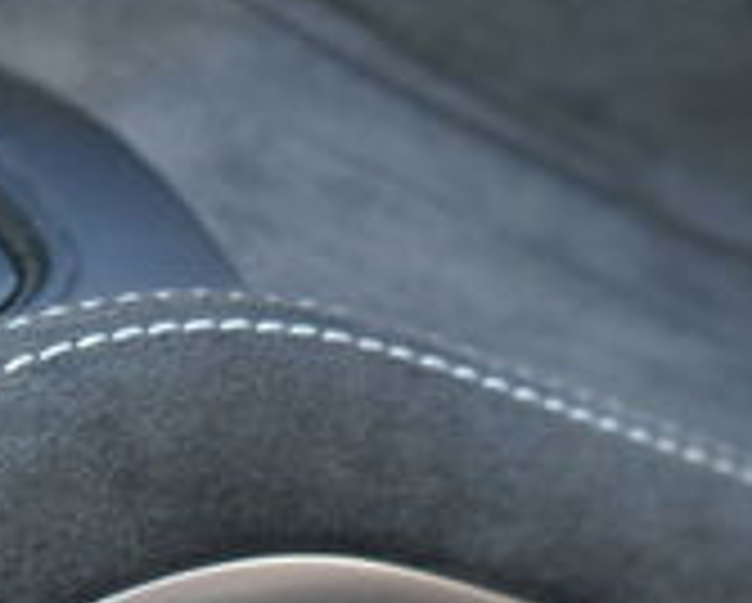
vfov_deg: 5.5
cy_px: 1048
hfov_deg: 6.9
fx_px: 6239
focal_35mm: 280
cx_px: 221
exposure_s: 1/80
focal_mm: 65
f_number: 4
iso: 400
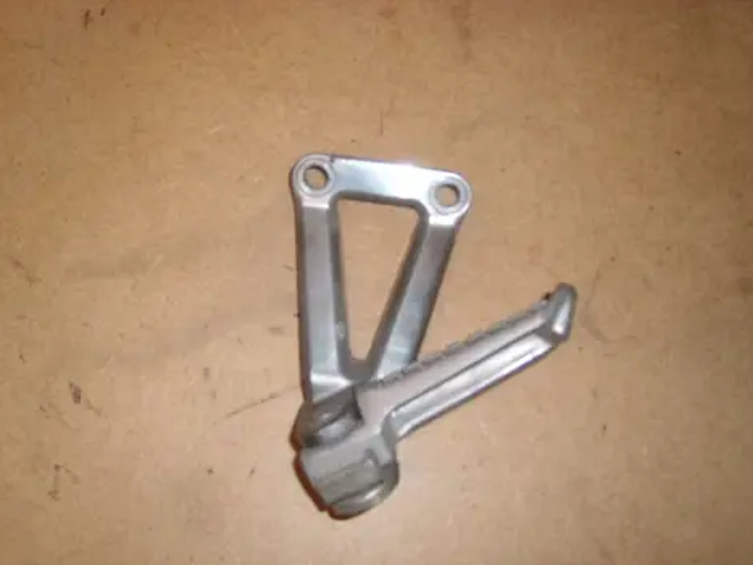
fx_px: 783
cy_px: 289
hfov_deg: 51.4
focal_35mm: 36
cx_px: 384
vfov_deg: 39.6
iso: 50
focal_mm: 5.8
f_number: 2.8
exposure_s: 1/30
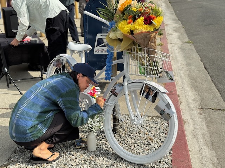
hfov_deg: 39.7
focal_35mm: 48
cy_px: 84
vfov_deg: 30.3
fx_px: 312
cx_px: 112
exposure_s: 1/4608
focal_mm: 6.76
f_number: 1.78
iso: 64
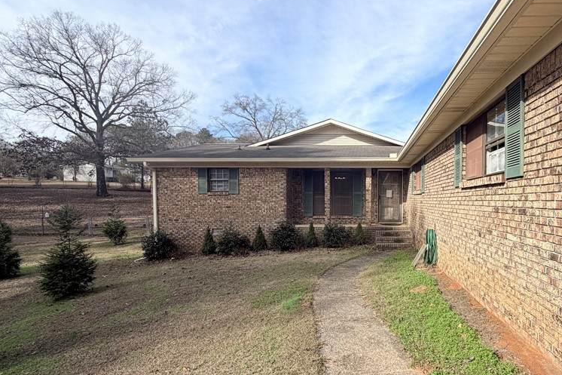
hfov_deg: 81.9
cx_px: 361
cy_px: 218
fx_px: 312
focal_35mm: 20
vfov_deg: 61.6
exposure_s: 1/770
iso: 25
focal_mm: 2.22
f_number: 2.2
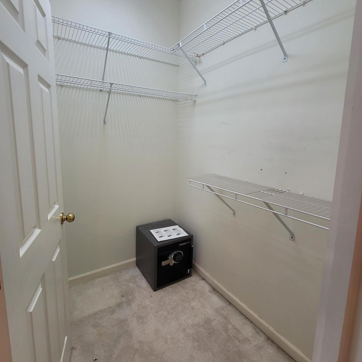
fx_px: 189
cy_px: 168
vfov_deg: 87.3
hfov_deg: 87.4
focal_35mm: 16
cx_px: 175
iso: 125
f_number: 2.2
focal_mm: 2.2
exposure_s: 1/60
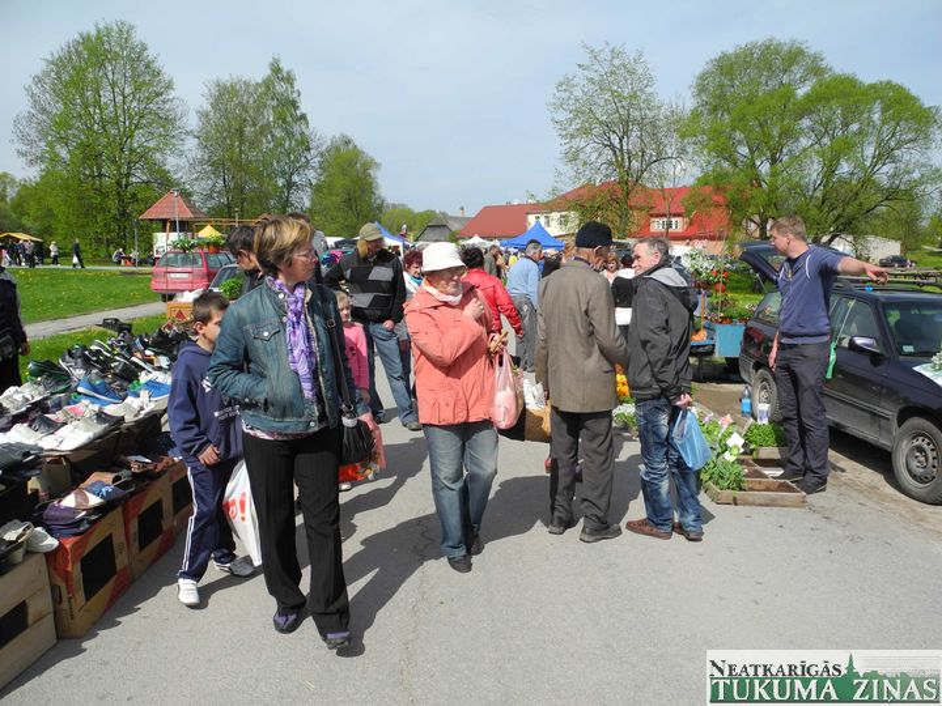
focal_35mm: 28
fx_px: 762
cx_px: 471
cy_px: 353
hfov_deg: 63.4
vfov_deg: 49.7
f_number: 4
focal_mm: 6
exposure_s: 1/1000
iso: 100
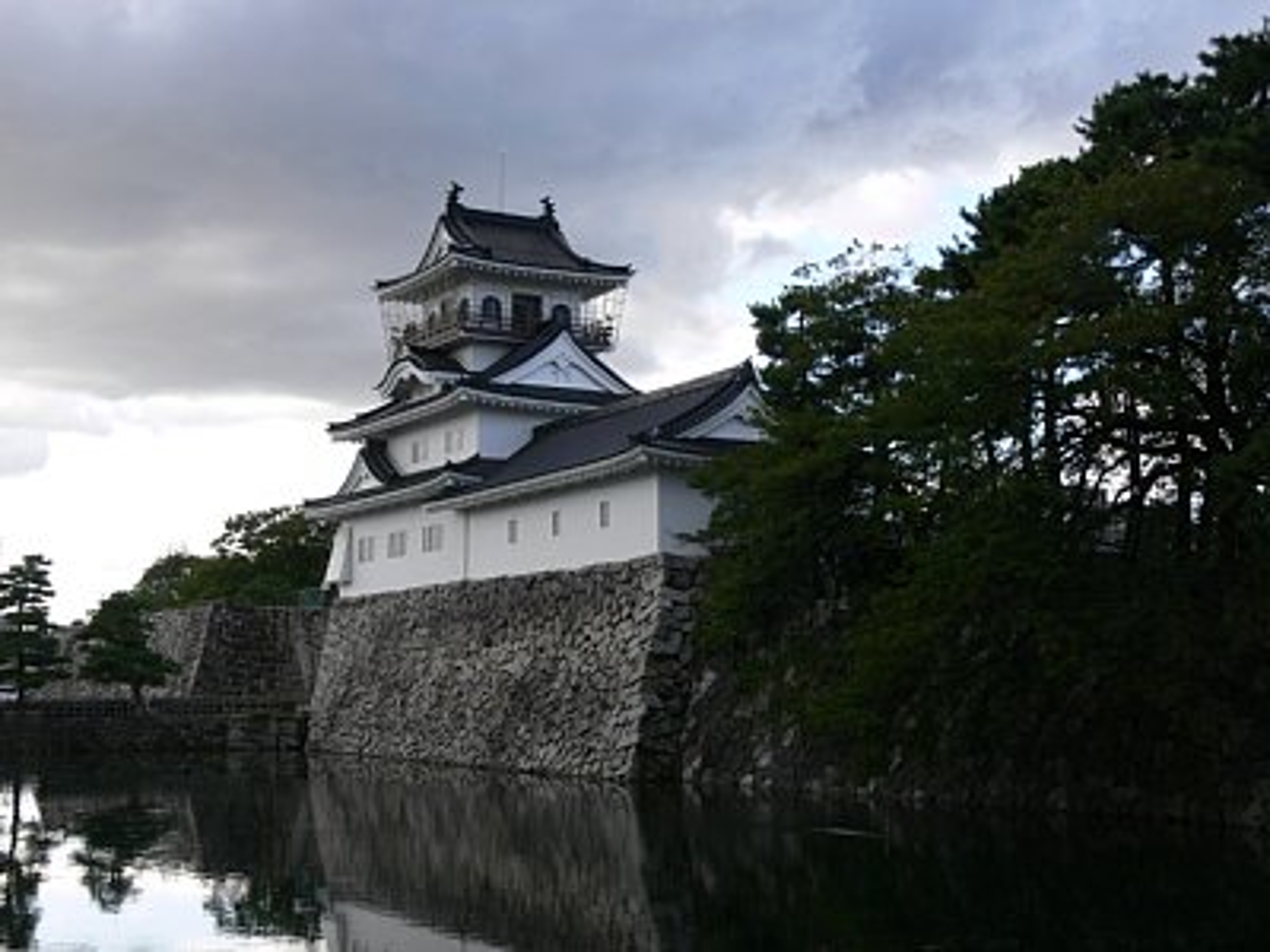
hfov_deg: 38.9
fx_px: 1798
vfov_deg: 29.7
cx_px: 635
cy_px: 476
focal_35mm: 49
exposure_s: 1/125
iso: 80
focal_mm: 10.3
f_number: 5.6
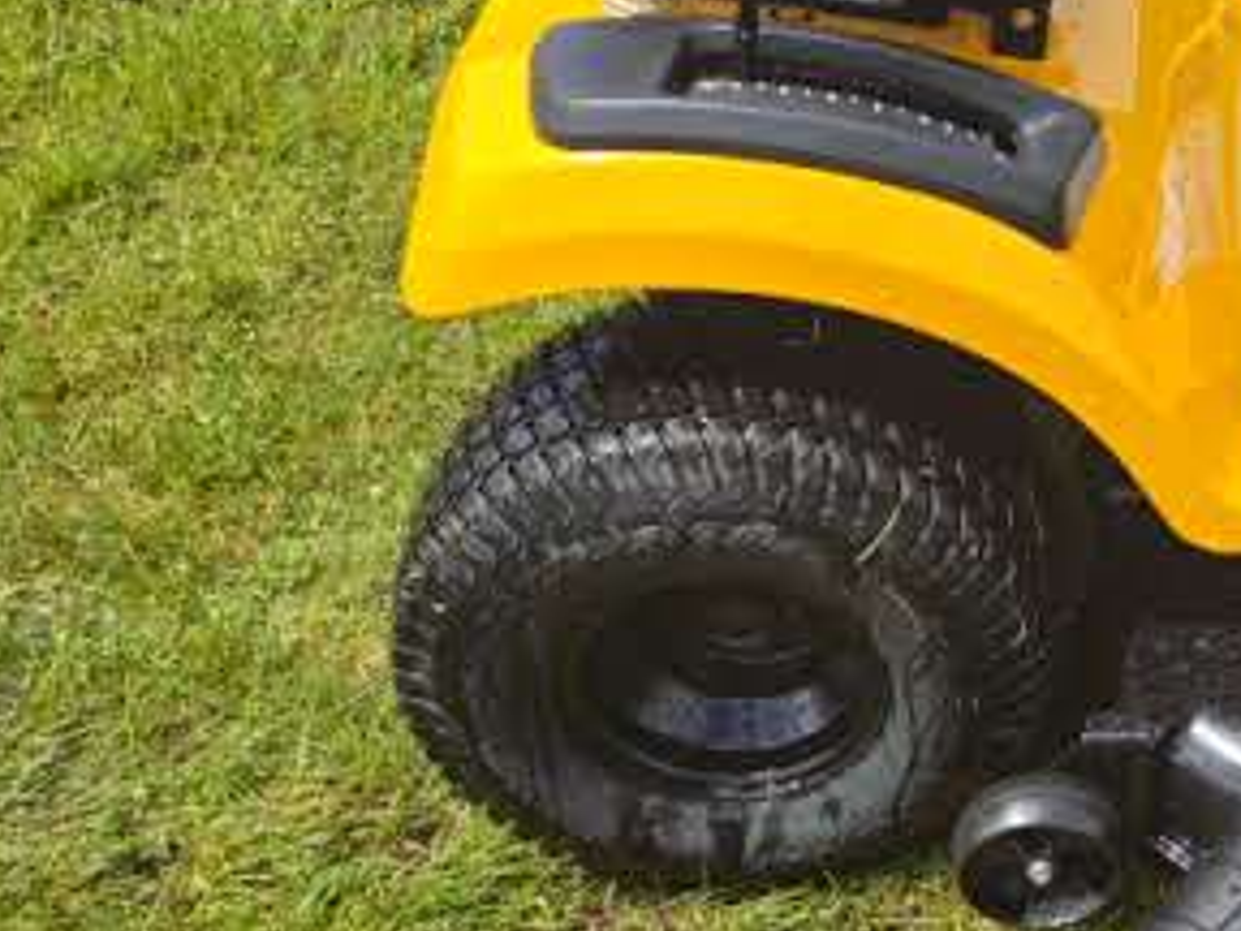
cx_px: 1431
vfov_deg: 22.5
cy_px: 129
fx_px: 2294
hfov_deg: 27.2
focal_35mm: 64
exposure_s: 1/603
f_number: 1.7
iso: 10
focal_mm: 6.3
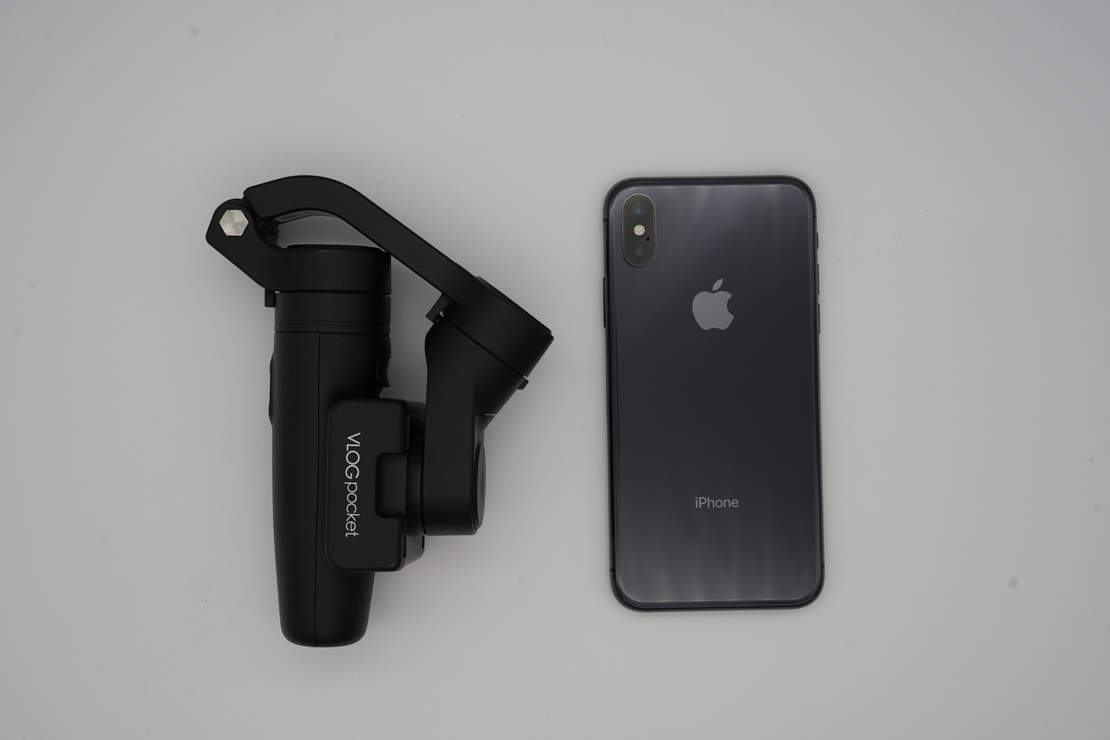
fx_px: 1542
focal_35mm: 50
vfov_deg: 27.0
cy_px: 370
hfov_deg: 39.6
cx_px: 555
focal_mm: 50
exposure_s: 1/60
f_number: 10
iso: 400
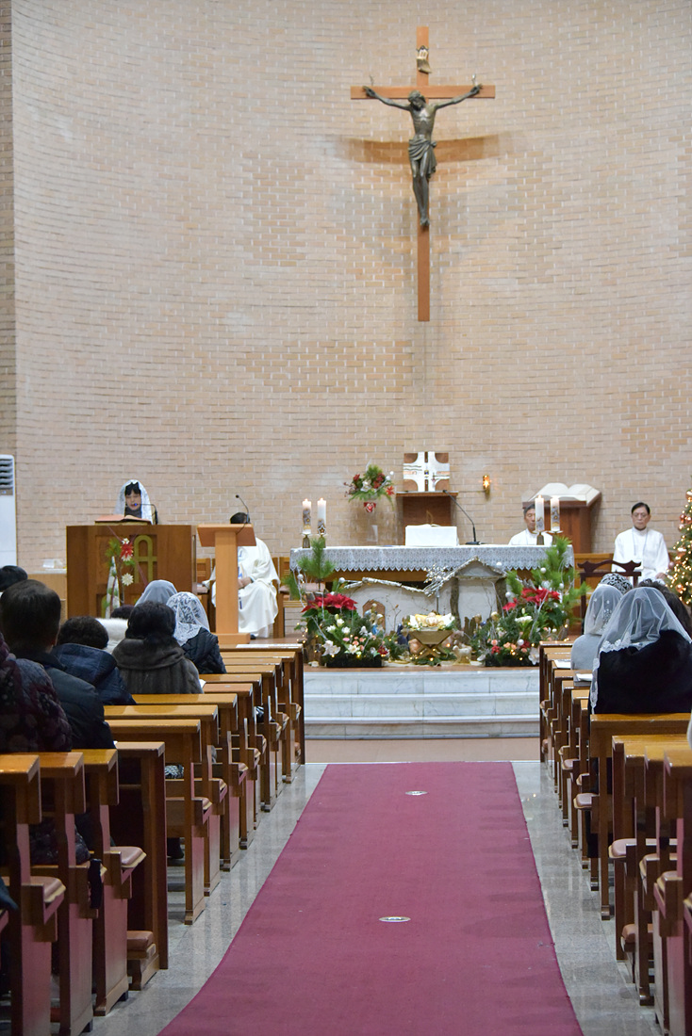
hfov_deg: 16.1
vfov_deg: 23.9
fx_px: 2449
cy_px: 518
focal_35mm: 85
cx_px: 346
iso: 5600
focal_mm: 85
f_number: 5
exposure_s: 1/200
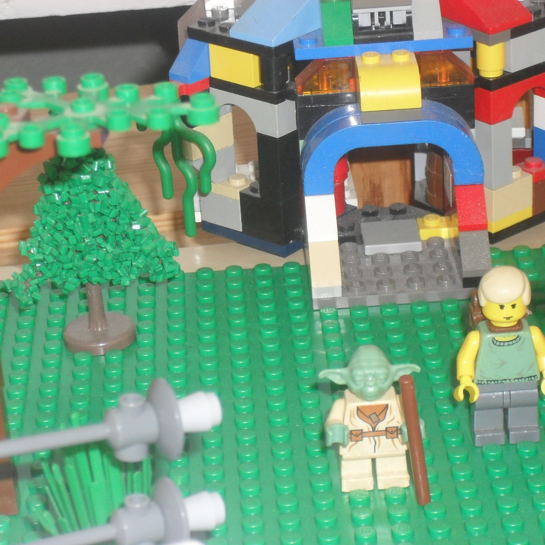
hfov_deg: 13.6
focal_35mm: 128
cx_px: 316
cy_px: 281
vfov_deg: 13.6
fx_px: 2280
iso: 200
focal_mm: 18.9
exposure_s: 1/60
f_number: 5.8
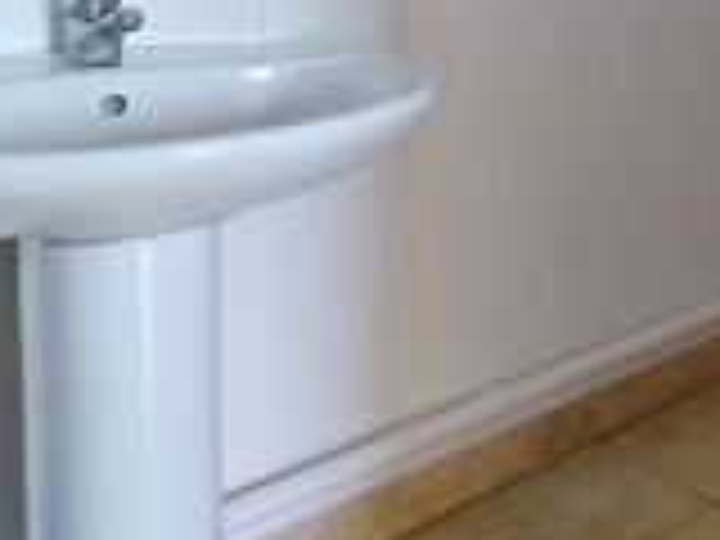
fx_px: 998
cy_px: 0
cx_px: 878
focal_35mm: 48
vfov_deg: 28.4
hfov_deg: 32.3
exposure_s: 1/50
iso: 200
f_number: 2.2
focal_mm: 1.64
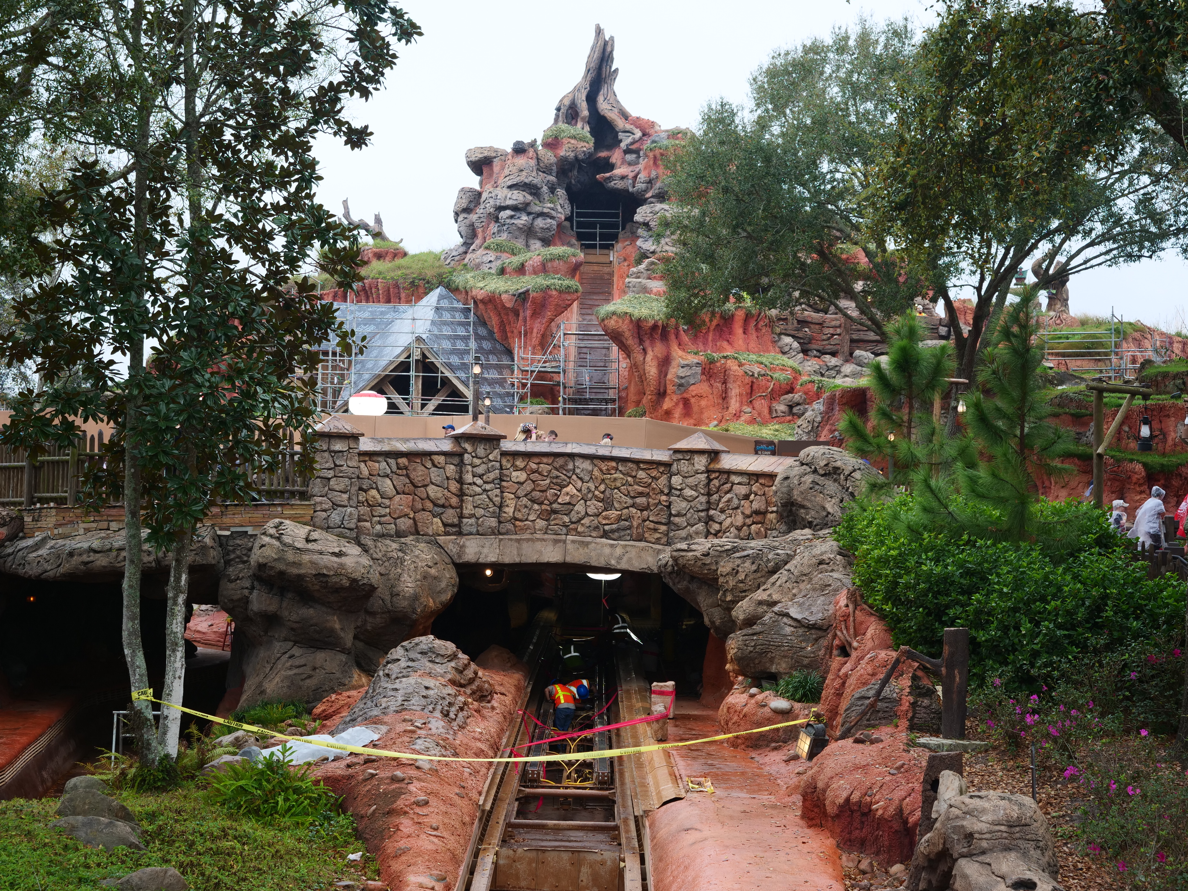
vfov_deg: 27.0
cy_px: 446
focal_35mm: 54
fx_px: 1853
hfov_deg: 35.5
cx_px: 594
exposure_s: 1/125
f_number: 3.6
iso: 200
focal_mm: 27
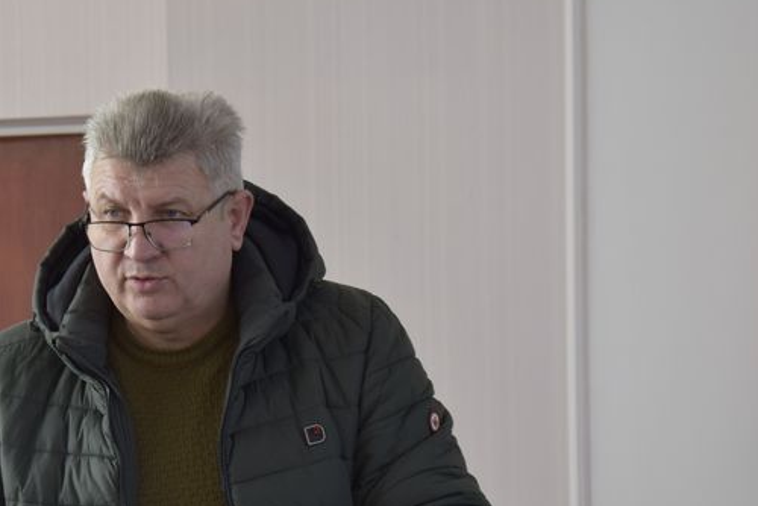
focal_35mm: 124
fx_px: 2607
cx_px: 252
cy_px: 311
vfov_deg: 11.1
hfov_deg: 16.5
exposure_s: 1/100
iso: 400
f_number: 5.6
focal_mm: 55
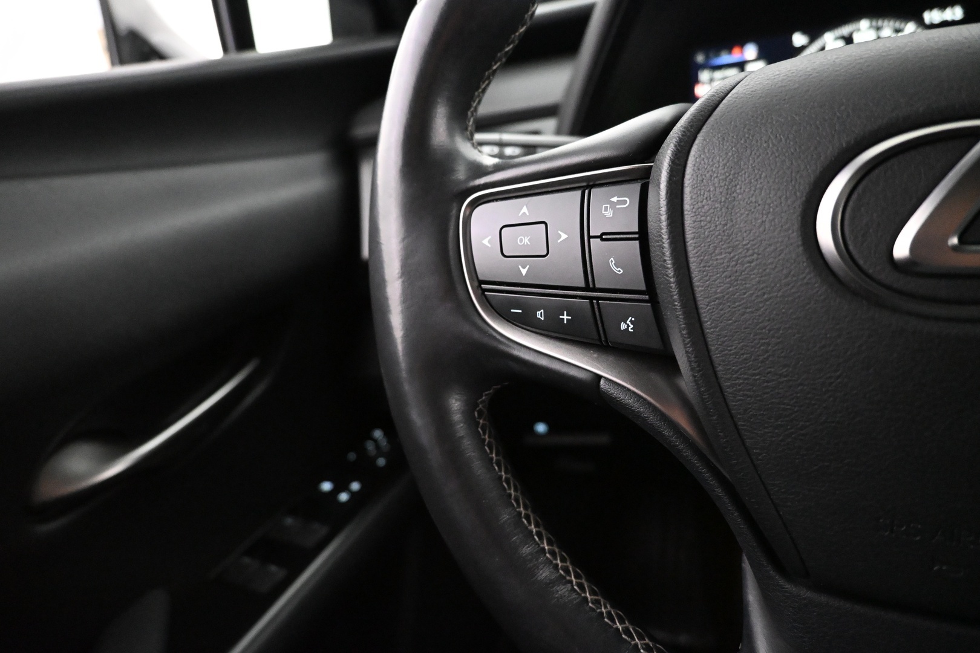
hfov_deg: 73.7
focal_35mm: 24
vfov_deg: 53.1
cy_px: 326
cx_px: 490
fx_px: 653
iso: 8000
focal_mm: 16
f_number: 3.5
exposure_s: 1/60
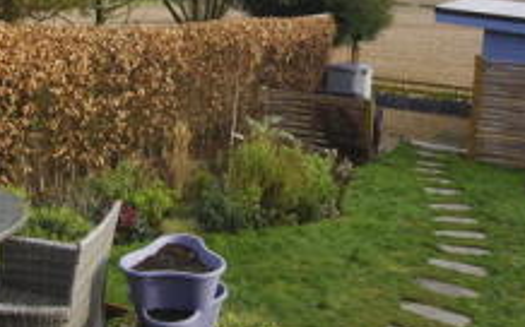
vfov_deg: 27.3
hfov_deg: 43.0
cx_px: 184
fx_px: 658
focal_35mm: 46
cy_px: 59
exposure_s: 1/60
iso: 200
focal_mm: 10
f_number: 8
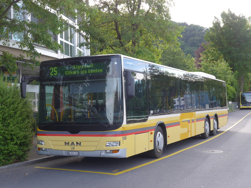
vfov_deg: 28.0
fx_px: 377
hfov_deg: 36.8
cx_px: 126
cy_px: 94
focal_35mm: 52
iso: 80
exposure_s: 1/125
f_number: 3.3
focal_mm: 10.7
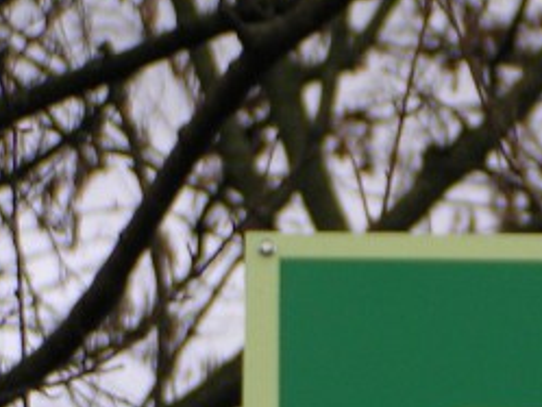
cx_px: 836
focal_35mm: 401
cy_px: 481
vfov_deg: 3.7
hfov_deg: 4.9
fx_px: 6282
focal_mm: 19.1
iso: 50
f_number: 3.5
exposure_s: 1/125
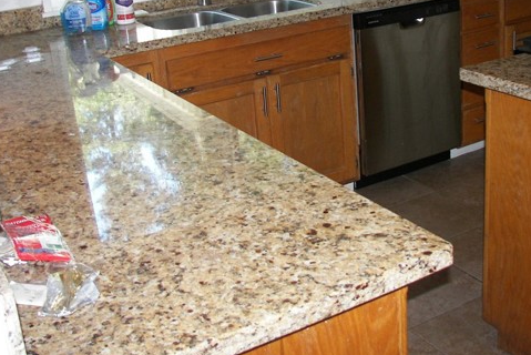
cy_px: 121
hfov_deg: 39.5
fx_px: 738
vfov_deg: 26.9
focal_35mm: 50
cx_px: 288
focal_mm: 6
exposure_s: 1/30
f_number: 2.8
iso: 100
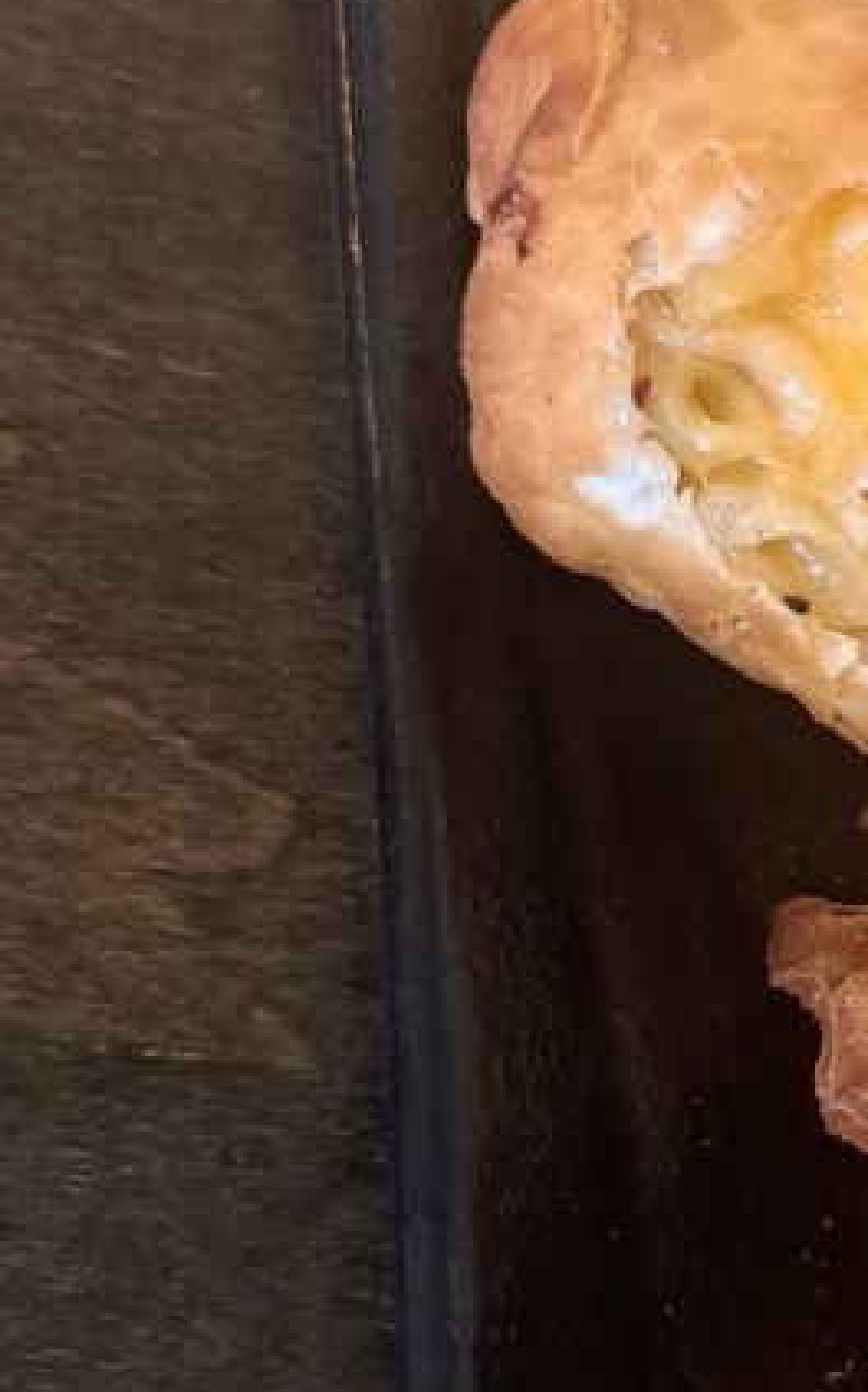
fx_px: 3789
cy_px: 527
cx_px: 1498
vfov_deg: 20.8
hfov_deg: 12.1
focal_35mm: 100
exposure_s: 1/60
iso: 320
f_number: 1.8
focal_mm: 5.23
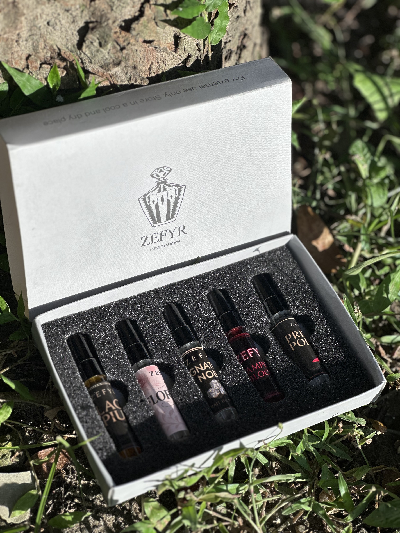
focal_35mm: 77
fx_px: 1186
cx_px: 200
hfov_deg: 19.1
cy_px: 266
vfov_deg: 25.3
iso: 32
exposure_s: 1/513
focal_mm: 9
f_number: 2.8
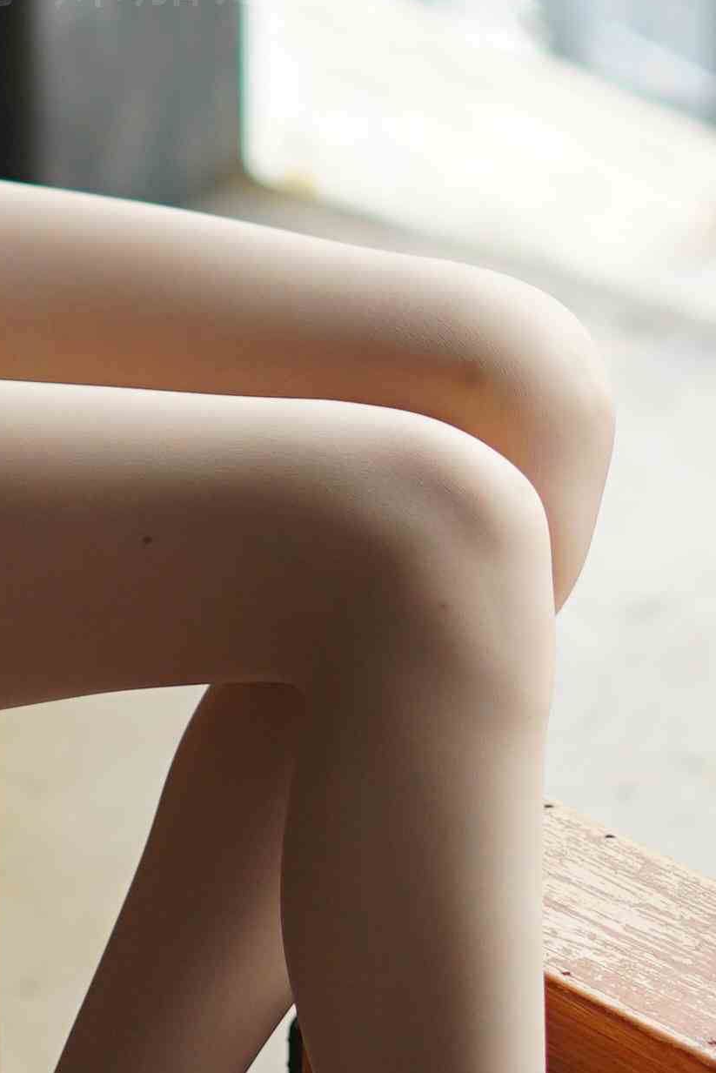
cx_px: 69
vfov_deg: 11.9
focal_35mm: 172
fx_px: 5127
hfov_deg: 8.0
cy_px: 278
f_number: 1.8
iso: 200
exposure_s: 1/320
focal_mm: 50
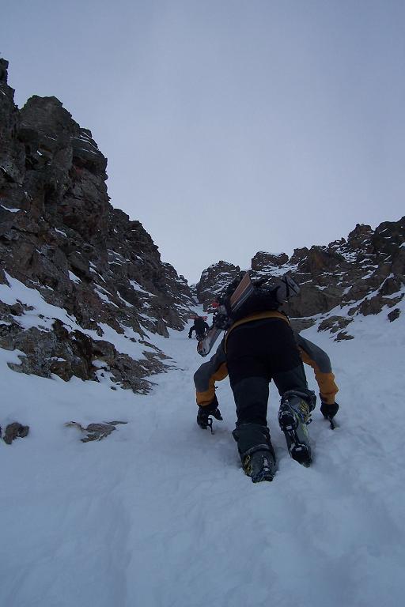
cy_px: 304
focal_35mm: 34
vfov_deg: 55.8
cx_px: 202
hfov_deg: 38.9
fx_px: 574
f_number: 5.6
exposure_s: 1/750
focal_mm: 5.6
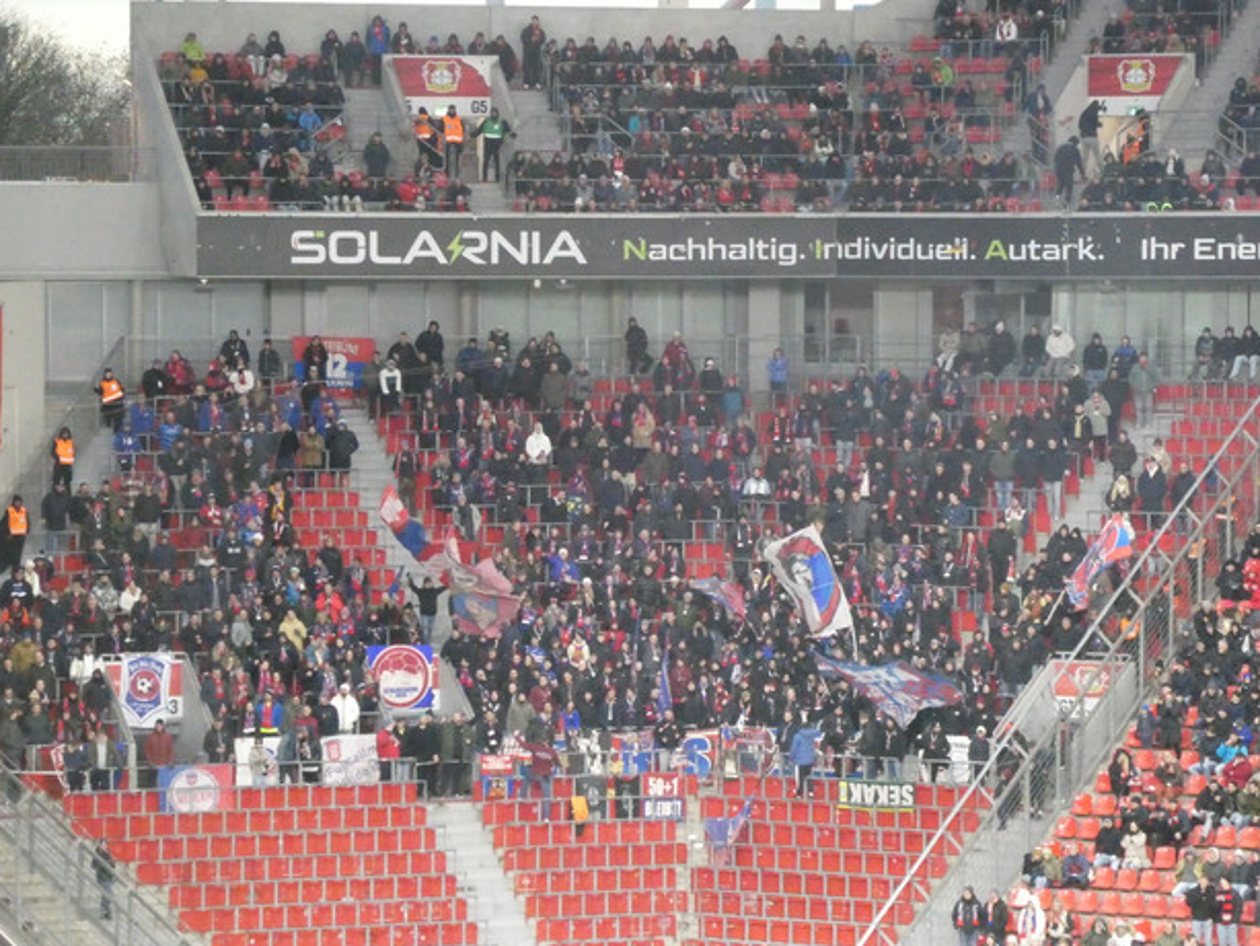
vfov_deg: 8.9
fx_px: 6080
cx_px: 654
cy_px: 457
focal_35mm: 167
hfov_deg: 11.8
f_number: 5.5
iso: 2500
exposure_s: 1/125
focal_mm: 28.7
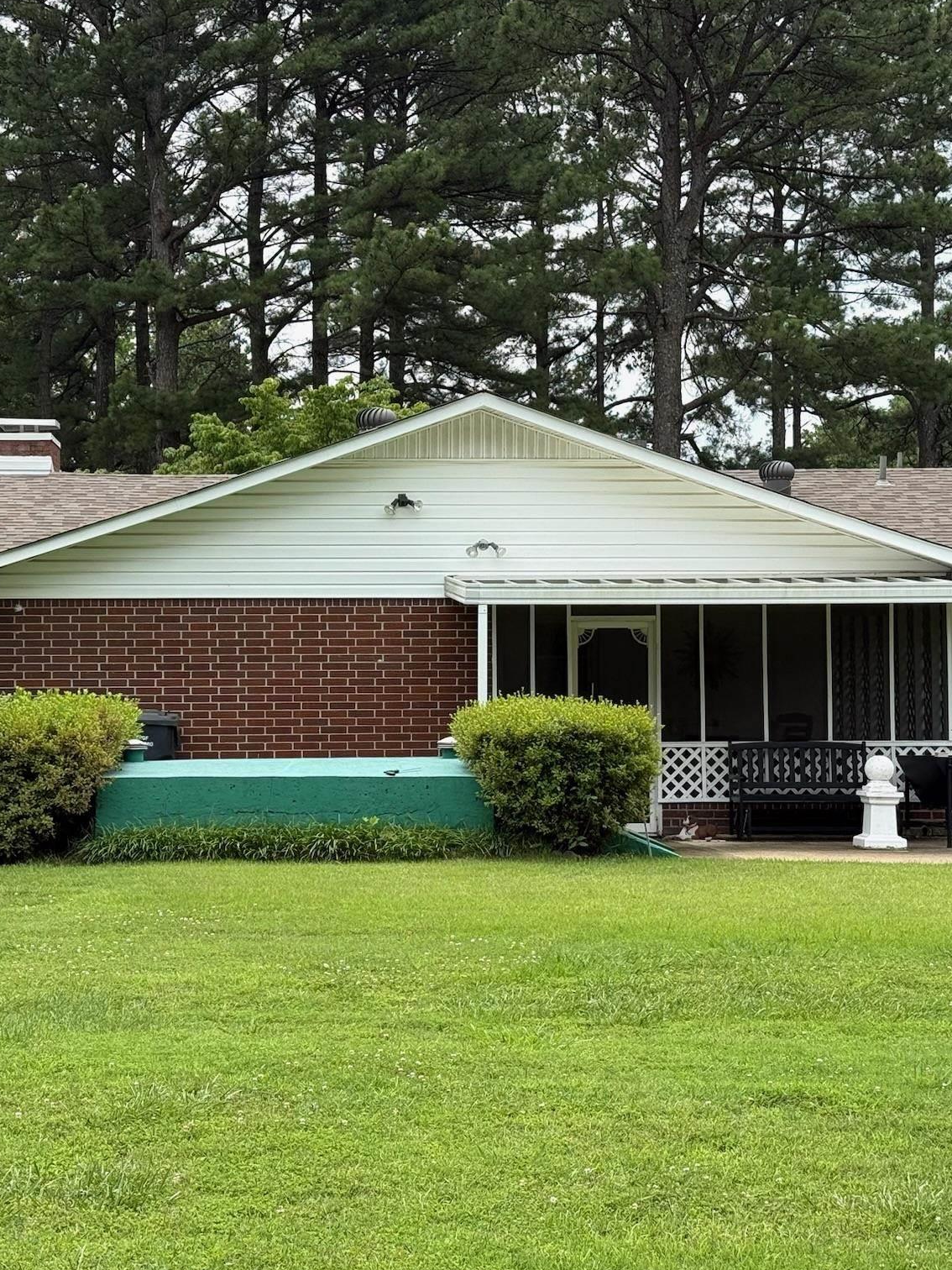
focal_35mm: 65
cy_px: 634
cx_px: 376
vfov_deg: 29.8
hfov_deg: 22.6
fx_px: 2383
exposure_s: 1/2667
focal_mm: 6.76
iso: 64
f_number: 1.78
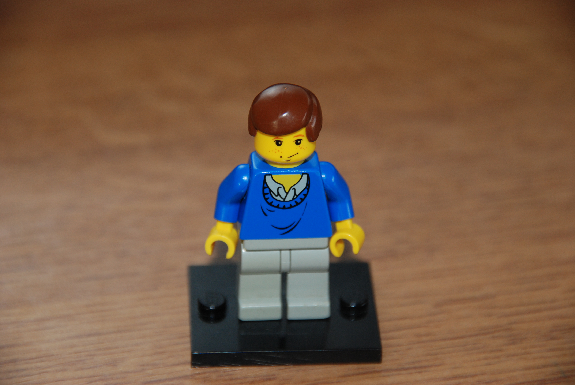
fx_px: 4797
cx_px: 288
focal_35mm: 300
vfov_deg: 4.6
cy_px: 192
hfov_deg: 6.9
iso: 400
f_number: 6.3
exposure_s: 1/60
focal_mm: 200
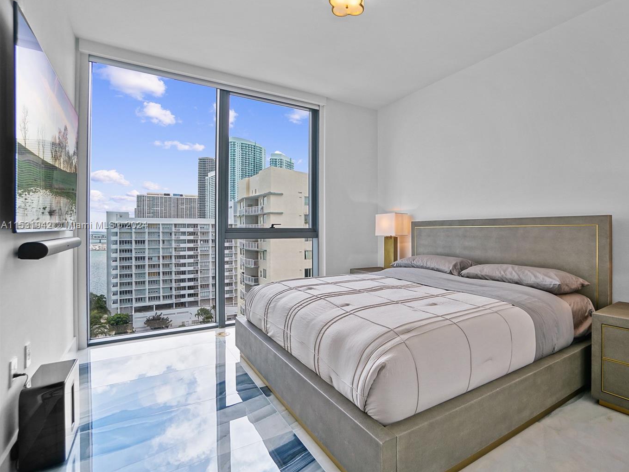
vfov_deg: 74.7
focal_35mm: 17
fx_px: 309
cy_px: 226
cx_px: 370
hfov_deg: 90.1
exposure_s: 1/80
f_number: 5
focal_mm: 10
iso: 250
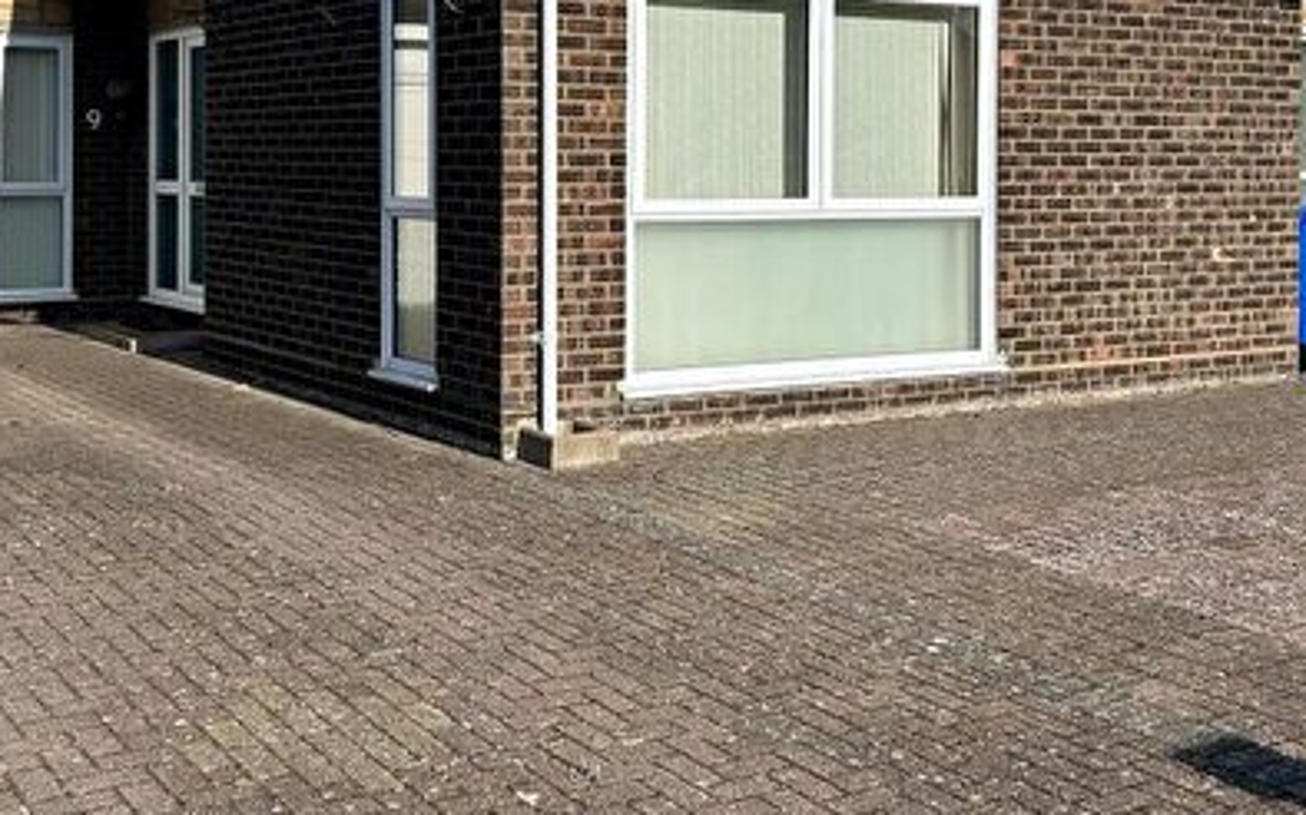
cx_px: 537
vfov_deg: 25.8
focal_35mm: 49
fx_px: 1744
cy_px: 151
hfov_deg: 40.9
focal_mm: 5.7
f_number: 1.5
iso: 50
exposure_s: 1/5882
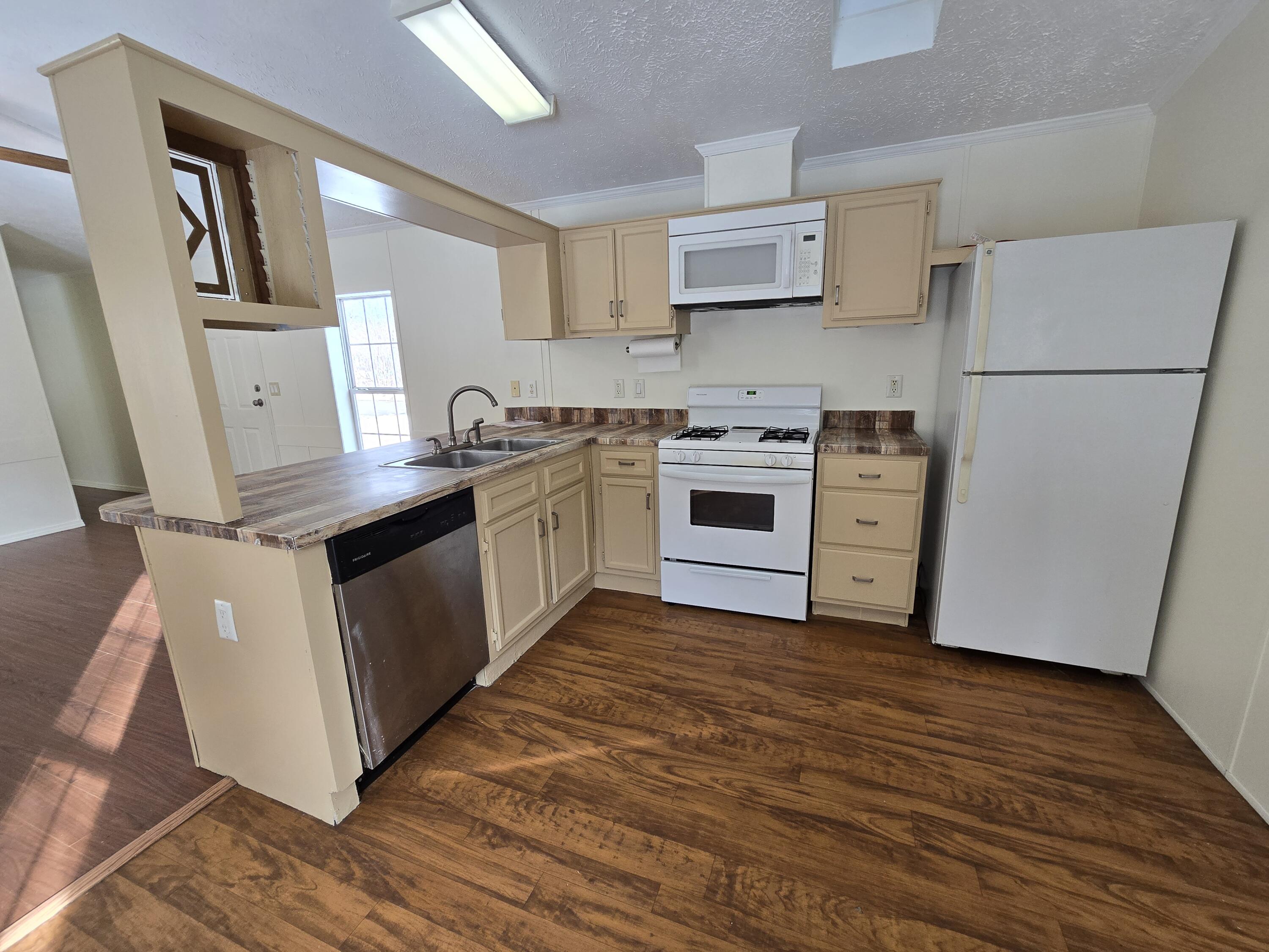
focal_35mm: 13
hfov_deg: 106.2
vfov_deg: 89.9
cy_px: 476
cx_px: 634
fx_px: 477
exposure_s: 1/120
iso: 100
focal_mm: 2.2
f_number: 2.2
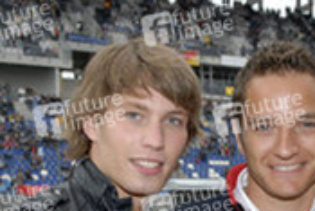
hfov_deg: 22.9
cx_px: 209
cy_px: 251
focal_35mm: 88
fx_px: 773
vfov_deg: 15.0
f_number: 7.1
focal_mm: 23
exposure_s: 1/200
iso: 500
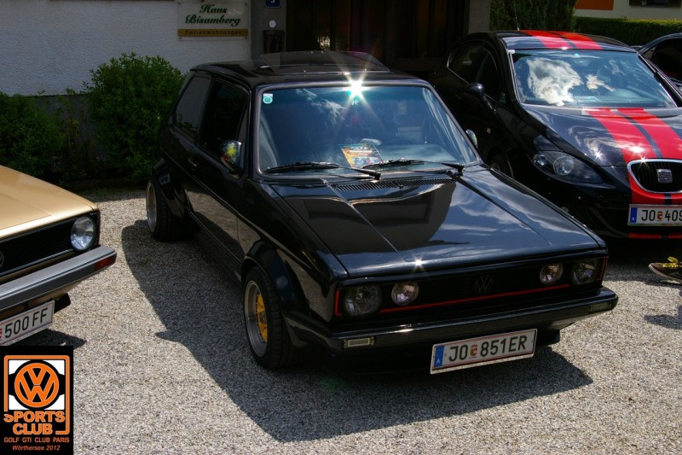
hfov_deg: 42.3
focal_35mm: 46
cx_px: 341
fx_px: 881
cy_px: 228
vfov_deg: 28.9
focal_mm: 31
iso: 200
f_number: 11
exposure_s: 1/250
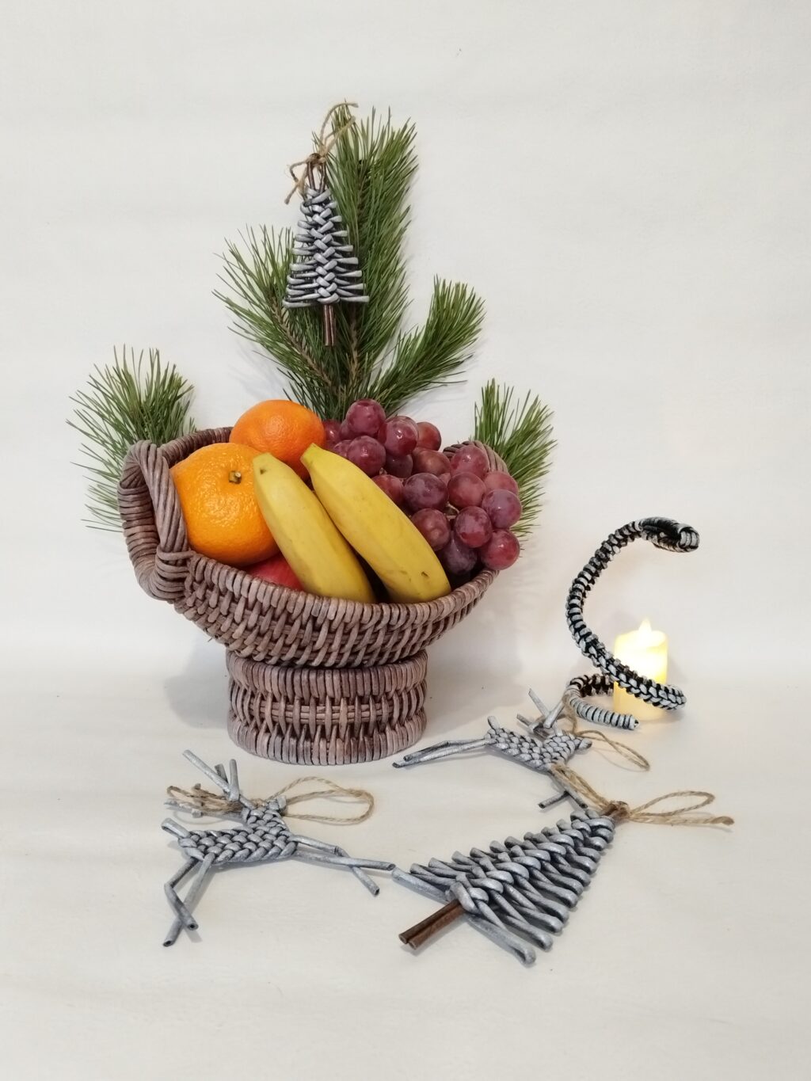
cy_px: 540
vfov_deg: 67.3
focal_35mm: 26
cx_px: 406
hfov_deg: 53.1
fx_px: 812
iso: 1054
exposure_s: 1/33.3
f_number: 1.9
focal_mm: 4.95
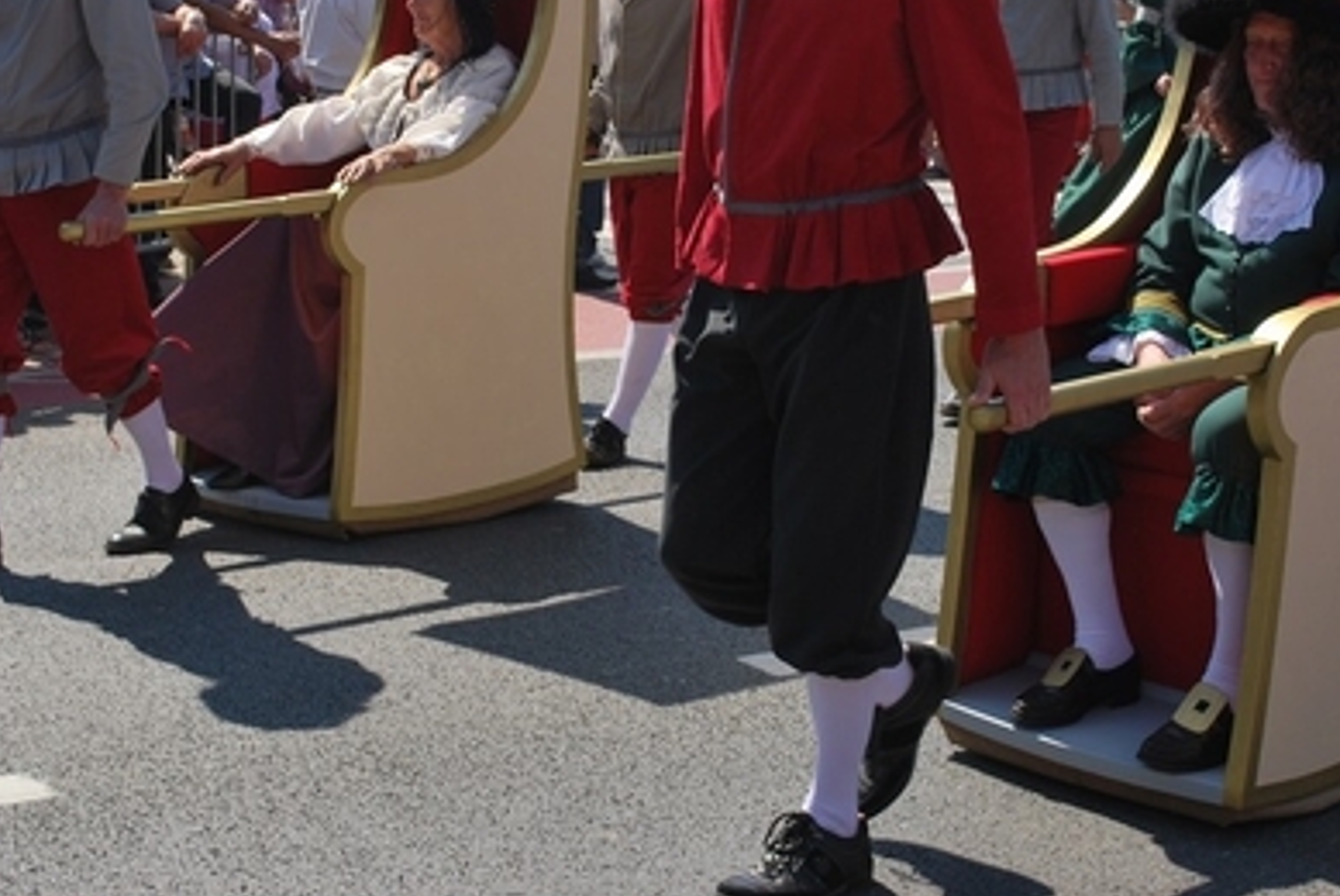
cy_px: 219
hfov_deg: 27.3
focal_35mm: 74
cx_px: 665
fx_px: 2756
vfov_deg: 18.3
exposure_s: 1/200
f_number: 7.1
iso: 100
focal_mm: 32
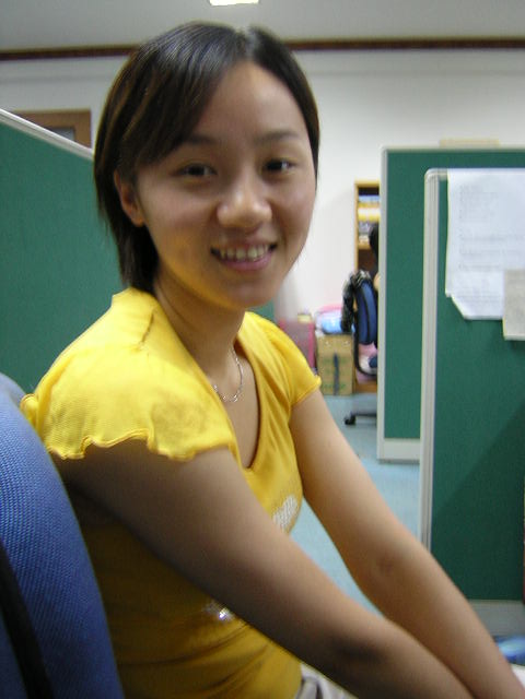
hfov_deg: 39.7
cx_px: 262
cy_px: 350
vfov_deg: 51.4
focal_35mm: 36
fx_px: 728
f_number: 2.6
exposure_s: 1/4.2
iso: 205
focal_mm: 4.7
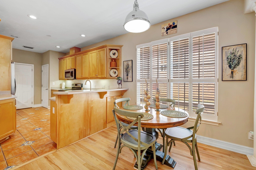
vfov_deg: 77.3
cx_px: 128
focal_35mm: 15
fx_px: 107
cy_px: 85
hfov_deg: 100.4
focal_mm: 10
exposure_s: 1/6
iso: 250
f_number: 8
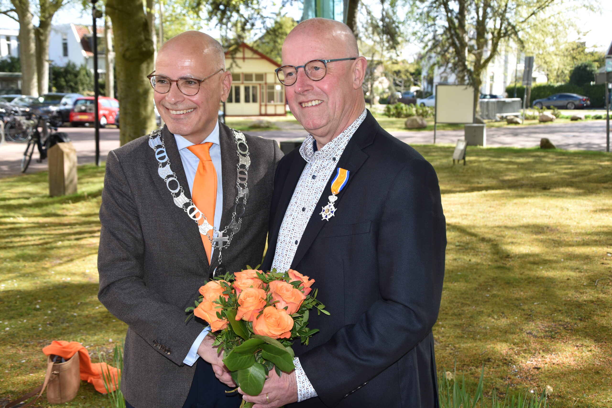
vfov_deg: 28.1
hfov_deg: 41.1
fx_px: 816
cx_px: 306
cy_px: 204
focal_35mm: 48
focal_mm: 32
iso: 125
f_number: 5.6
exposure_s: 1/125
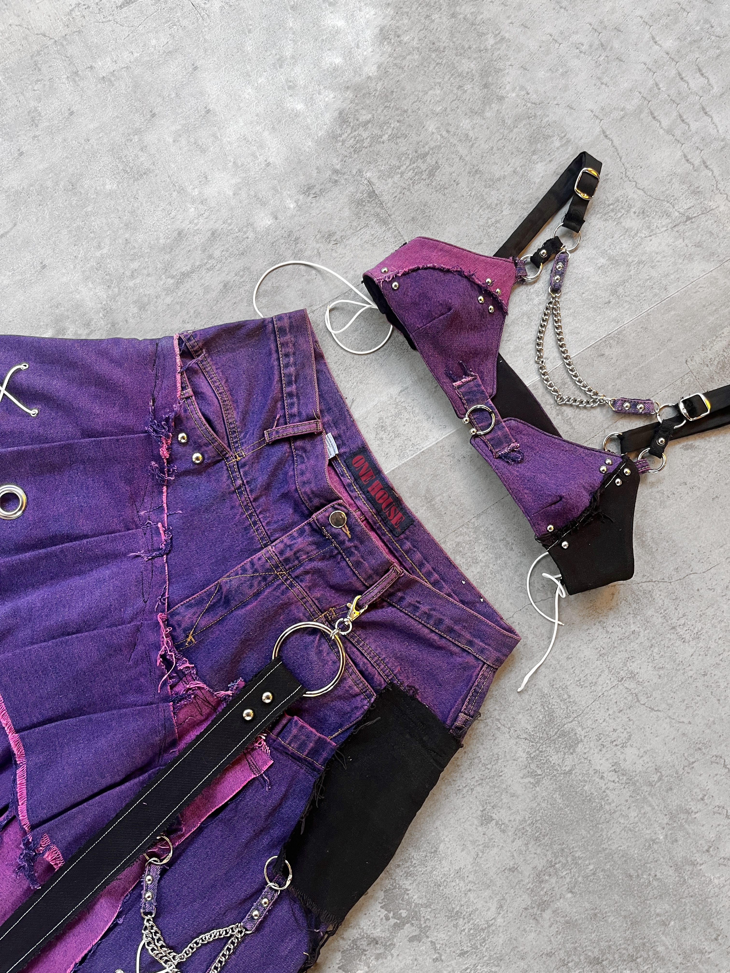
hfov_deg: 53.1
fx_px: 731
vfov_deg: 67.3
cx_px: 365
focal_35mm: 26
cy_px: 486
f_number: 1.6
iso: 125
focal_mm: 5.1
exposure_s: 1/65
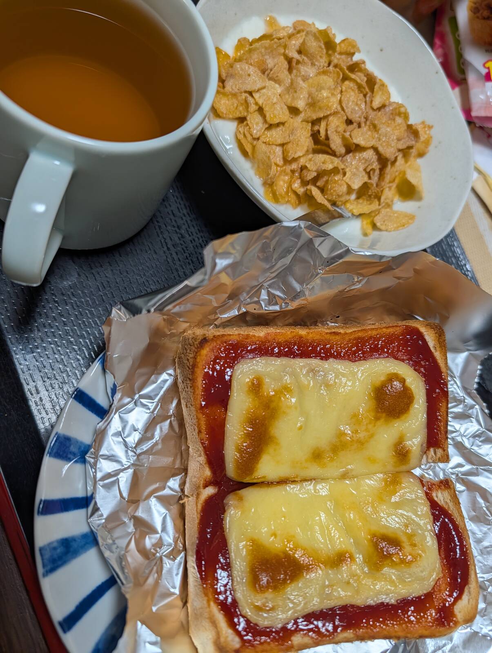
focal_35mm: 24
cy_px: 326
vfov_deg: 71.5
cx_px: 246
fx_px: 454
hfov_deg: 56.9
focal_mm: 6.9
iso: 92
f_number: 1.68
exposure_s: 1/67.3
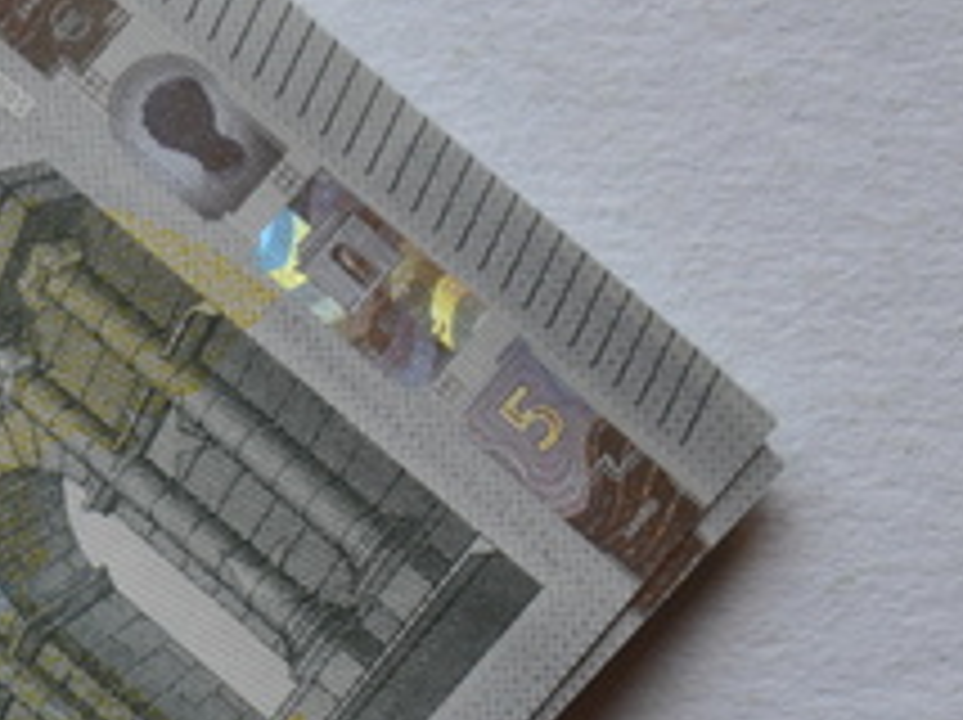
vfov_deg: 4.7
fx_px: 8698
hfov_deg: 6.3
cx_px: -405
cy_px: 596
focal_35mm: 313
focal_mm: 58
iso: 400
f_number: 5
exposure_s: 1/60
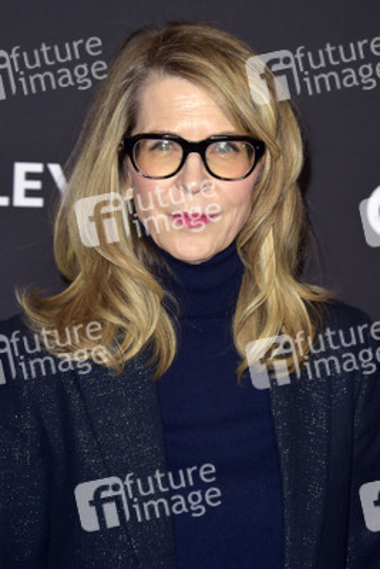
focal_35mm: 150
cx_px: 190
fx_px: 2373
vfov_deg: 13.7
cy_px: 284
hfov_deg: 9.2
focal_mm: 150
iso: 400
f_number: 6.3
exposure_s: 1/200
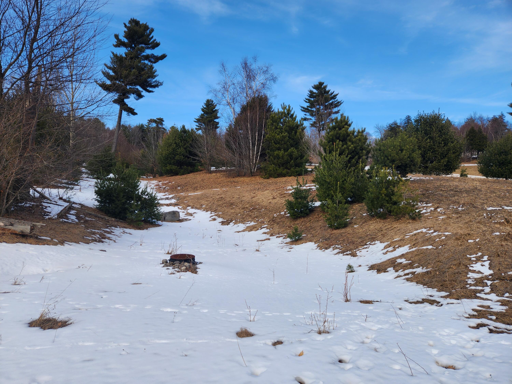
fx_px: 340
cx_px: 256
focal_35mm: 23
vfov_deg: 58.9
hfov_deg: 73.9
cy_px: 192
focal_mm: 5.4
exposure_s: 1/1318
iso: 20
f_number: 1.8
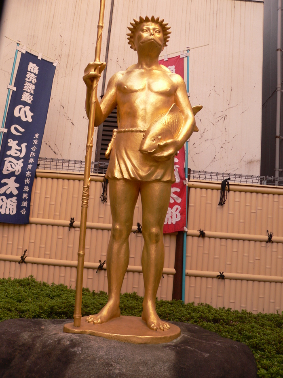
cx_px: 142
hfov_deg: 39.7
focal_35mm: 36
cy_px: 189
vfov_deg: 51.3
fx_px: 392
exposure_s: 1/60
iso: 80
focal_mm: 6
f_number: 2.8
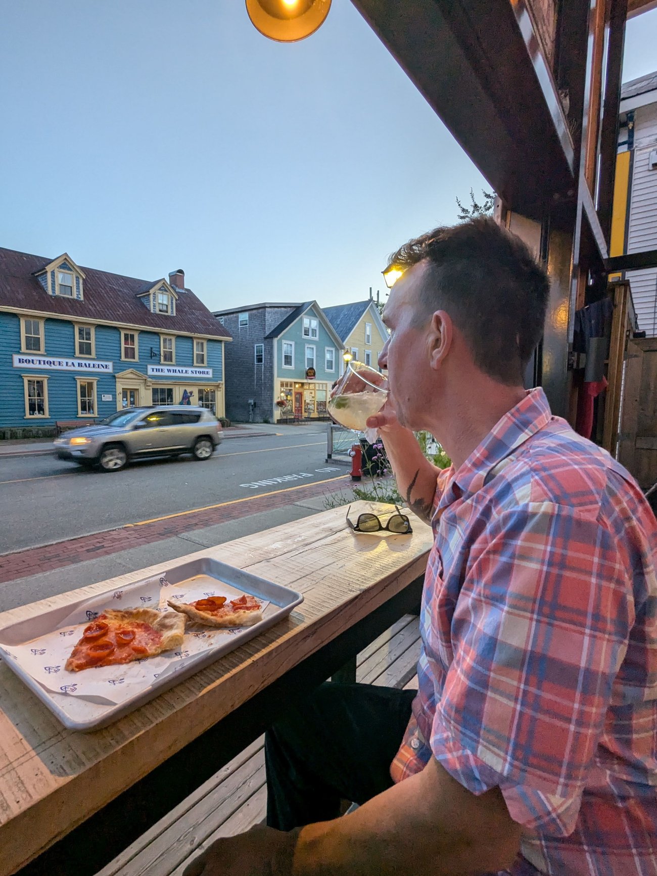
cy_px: 438
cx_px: 328
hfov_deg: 78.1
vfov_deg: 94.5
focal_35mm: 16
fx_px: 405
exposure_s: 1/40
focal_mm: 2.35
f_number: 2.2
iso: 83
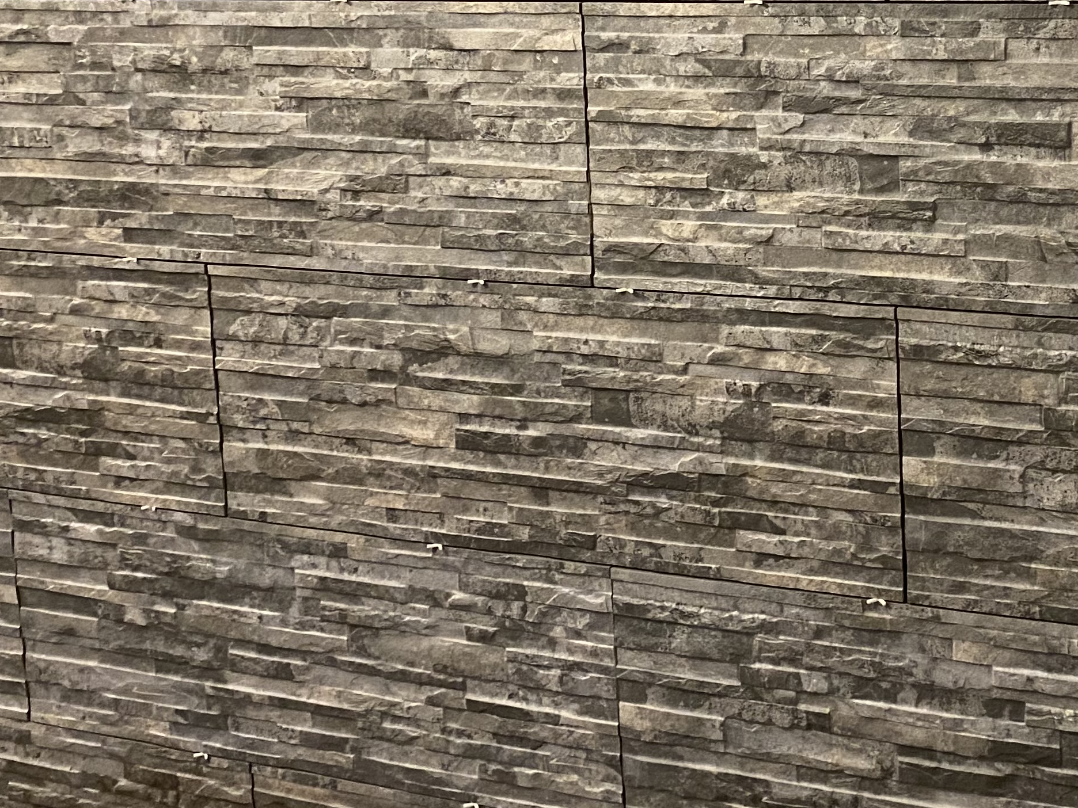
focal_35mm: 56
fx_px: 1744
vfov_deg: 25.2
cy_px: 66
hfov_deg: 33.2
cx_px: 890
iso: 500
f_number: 1.8
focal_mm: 4.25
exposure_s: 1/25
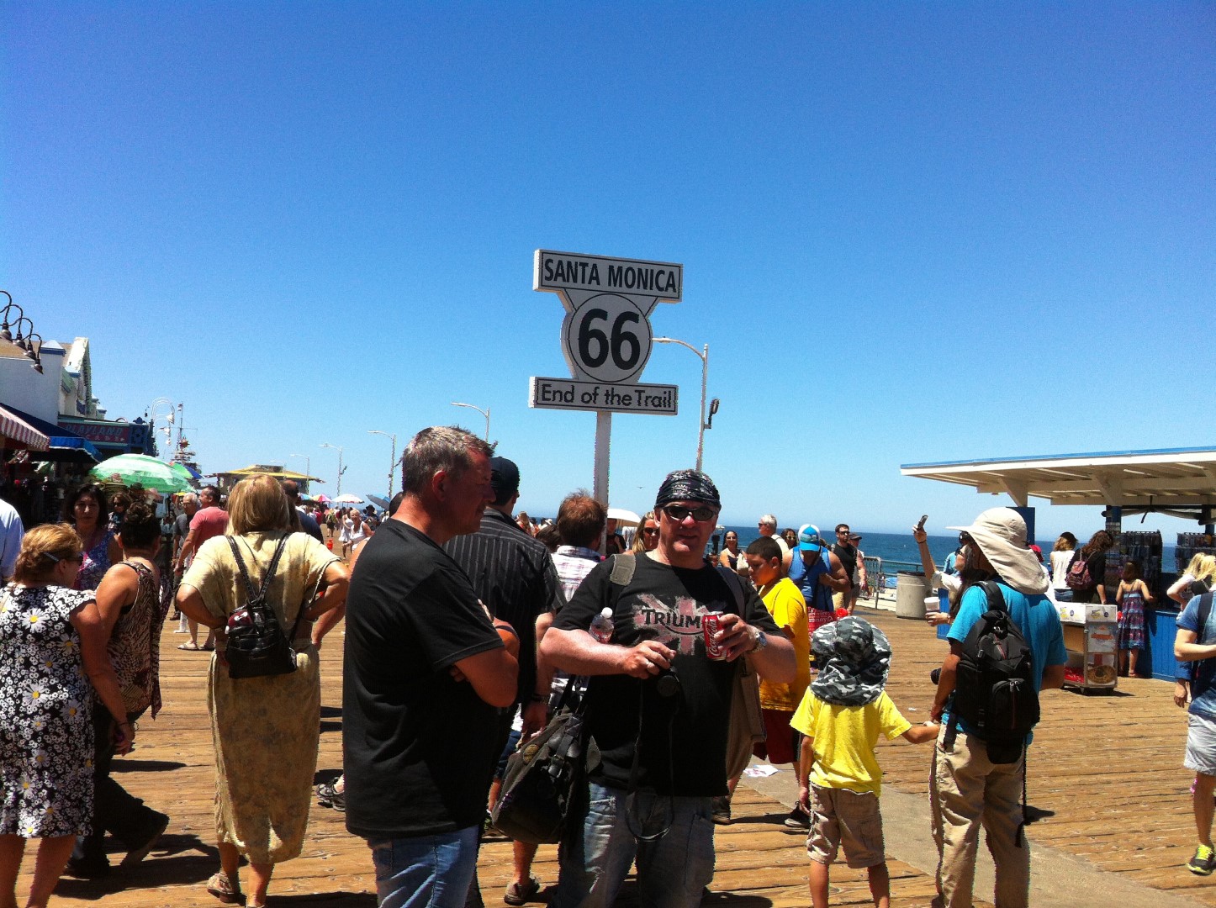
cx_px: 608
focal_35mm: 35
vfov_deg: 40.6
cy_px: 454
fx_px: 1228
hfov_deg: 52.7
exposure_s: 1/1508
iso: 80
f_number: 2.8
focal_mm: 3.85
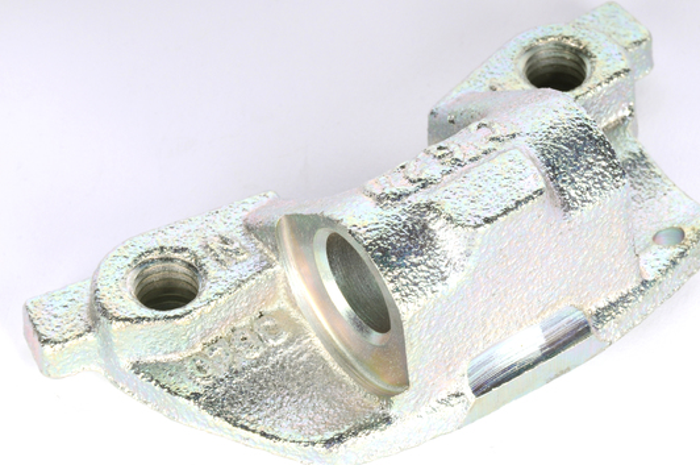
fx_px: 7009
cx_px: 412
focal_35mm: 361
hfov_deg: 5.7
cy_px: 240
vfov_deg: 3.8
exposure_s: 1/200
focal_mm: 200
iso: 320
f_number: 25
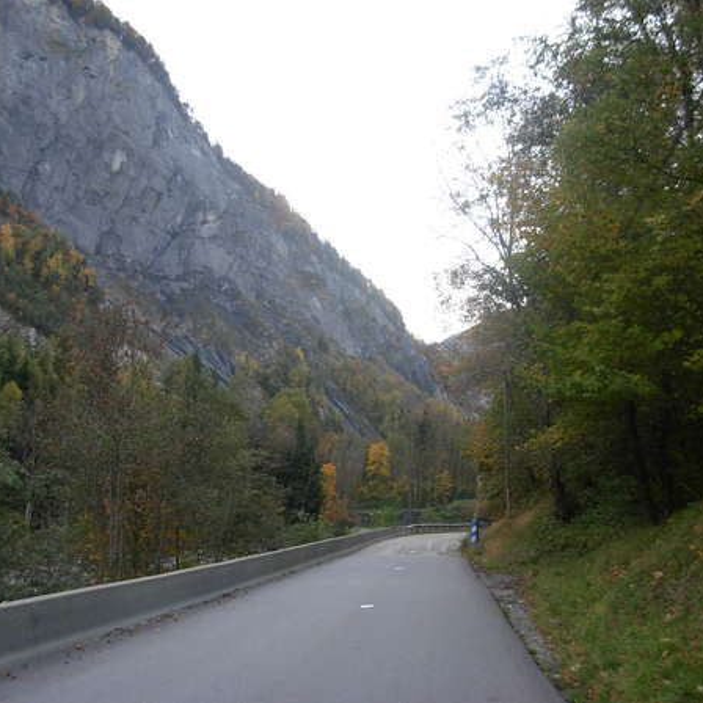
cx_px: 304
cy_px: 352
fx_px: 1034
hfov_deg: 37.5
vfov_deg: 37.6
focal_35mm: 45
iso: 79
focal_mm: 6.3
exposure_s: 1/64
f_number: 2.9
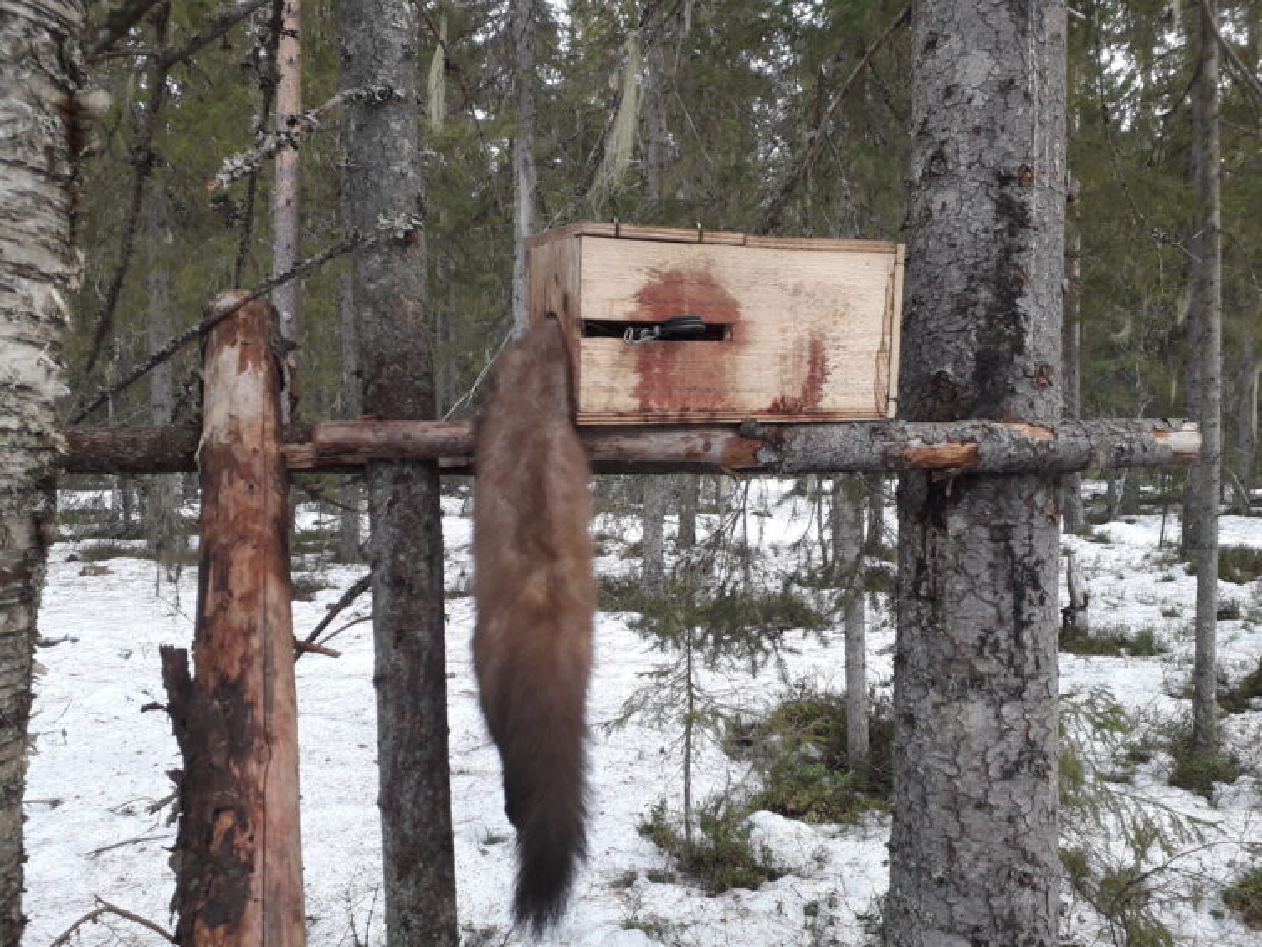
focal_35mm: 27
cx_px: 631
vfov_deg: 51.4
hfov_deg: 65.3
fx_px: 985
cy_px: 474
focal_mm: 3.6
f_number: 1.9
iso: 80
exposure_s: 1/50
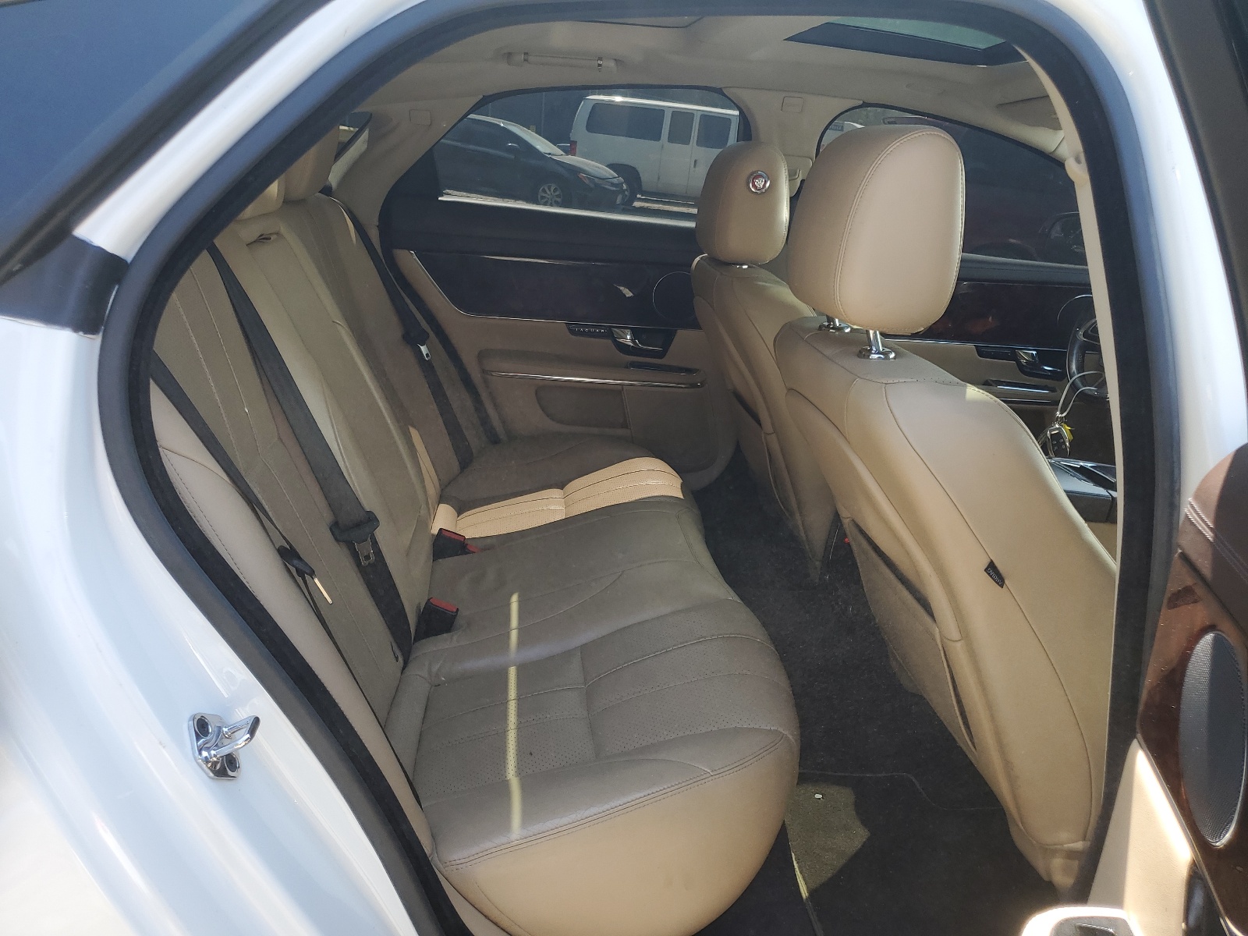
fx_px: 937
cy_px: 468
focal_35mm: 26
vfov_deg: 53.1
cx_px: 624
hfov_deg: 67.3
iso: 50
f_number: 1.5
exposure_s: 1/323
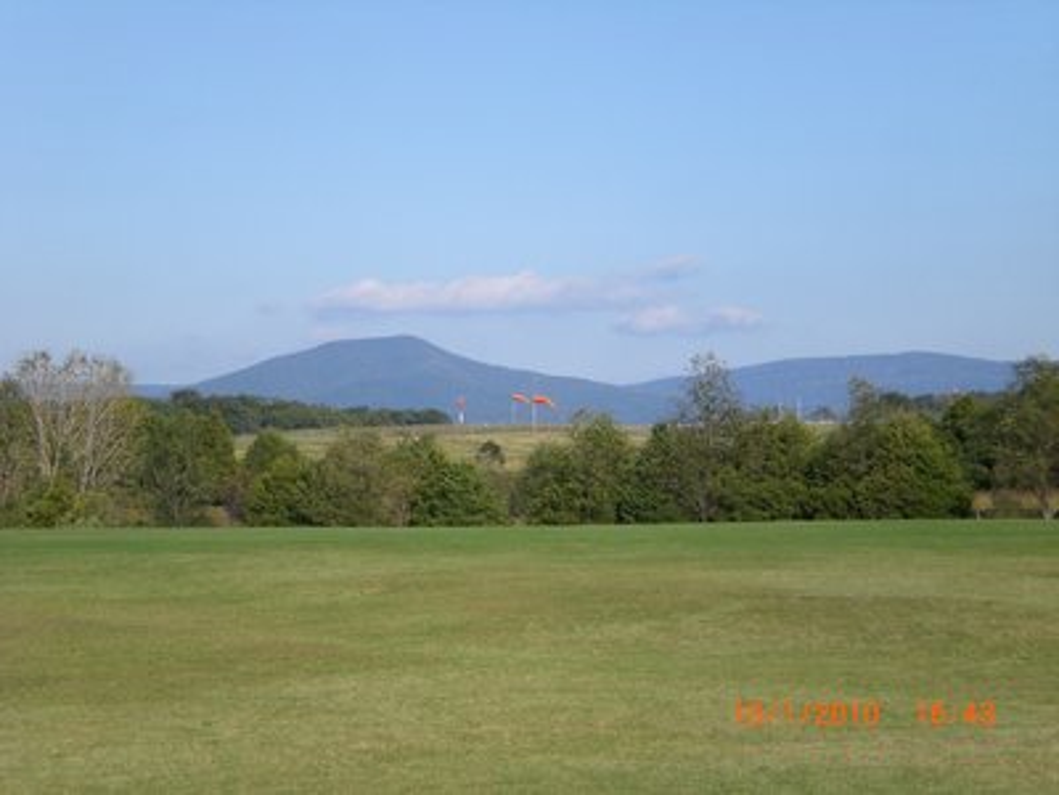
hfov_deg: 17.3
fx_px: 3488
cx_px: 530
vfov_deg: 13.0
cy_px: 398
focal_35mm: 114
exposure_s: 1/320
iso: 50
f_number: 5.9
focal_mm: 18.9
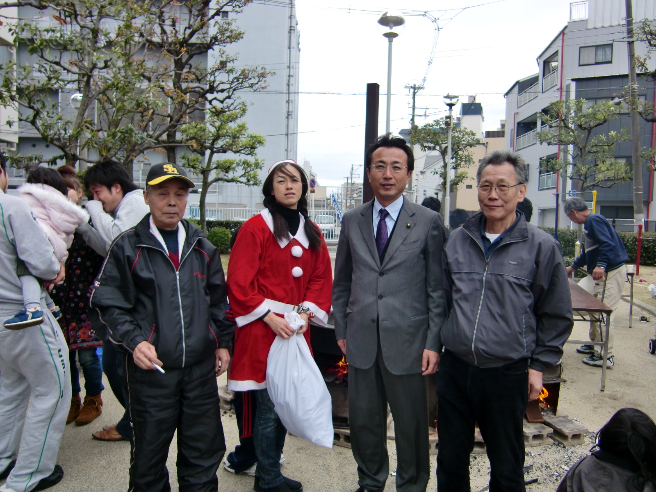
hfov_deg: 63.4
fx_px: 531
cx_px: 328
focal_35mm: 28
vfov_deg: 49.7
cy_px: 246
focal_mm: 4.9
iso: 64
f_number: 2.6
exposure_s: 1/200
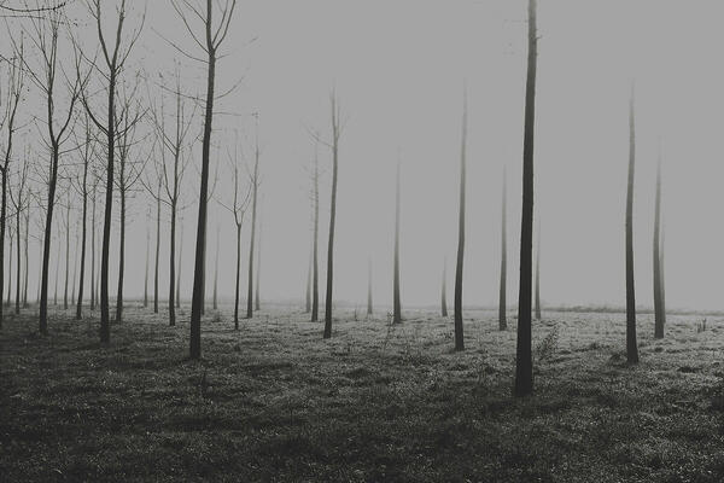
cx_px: 362
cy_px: 242
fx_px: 1066
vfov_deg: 25.5
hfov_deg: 37.5
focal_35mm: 53
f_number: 6.4
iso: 320
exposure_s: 1/250
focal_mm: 35
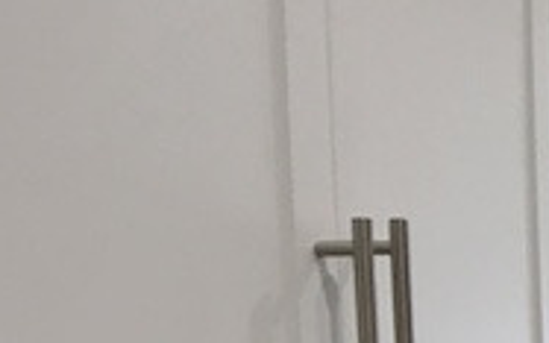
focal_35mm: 127
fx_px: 1901
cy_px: 428
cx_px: 1168
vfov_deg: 10.1
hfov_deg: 13.5
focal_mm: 3.99
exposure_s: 1/30
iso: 32
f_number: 1.8
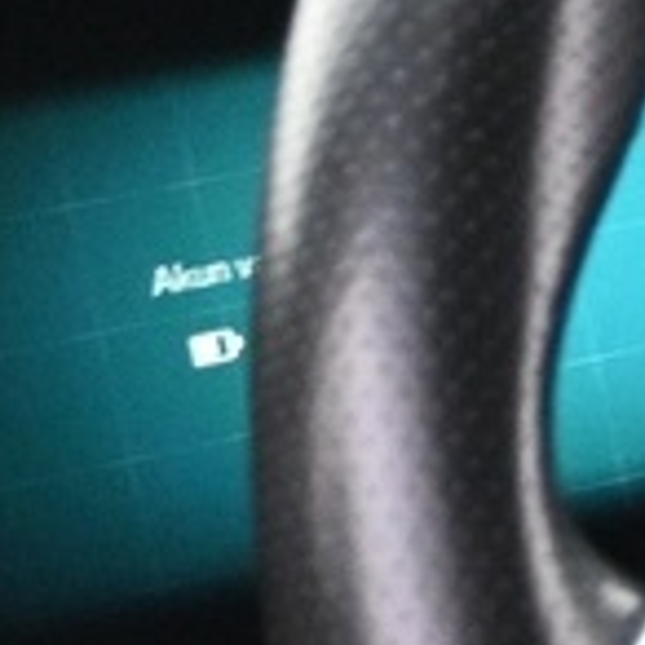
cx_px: 1895
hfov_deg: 5.6
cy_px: 711
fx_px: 6255
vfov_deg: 5.9
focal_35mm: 297
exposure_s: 1/15
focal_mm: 21
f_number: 4
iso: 1600
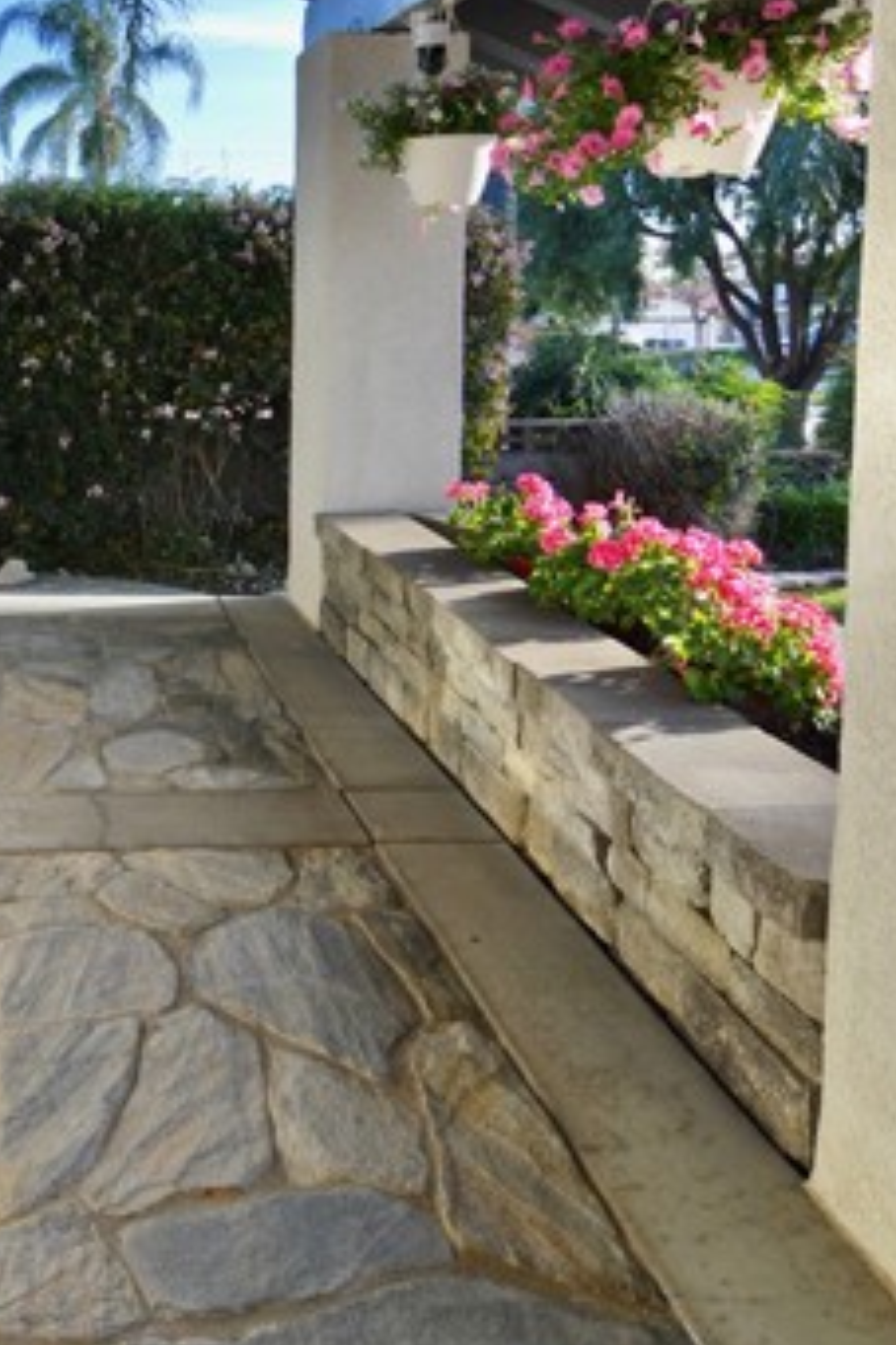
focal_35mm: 31
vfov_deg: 57.5
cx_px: 83
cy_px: 343
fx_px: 1156
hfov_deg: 39.2
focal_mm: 11
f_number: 5.6
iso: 100
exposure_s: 1/125
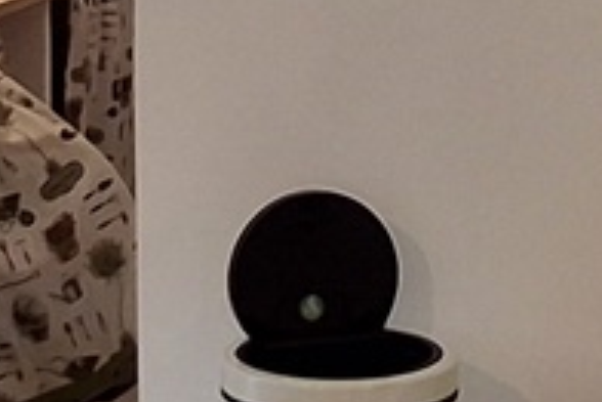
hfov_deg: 16.7
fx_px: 2042
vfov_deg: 11.0
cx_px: 200
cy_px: -126
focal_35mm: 122
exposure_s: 1/50
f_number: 2.2
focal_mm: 1.64
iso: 80
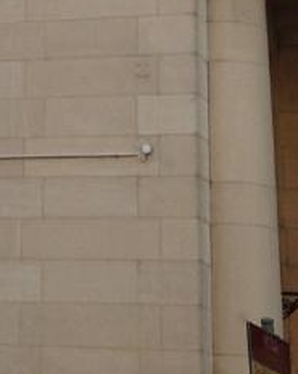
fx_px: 1966
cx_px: -158
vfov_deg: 10.3
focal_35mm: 178
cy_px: -274
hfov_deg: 8.5
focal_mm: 4.12
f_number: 2.4
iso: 50
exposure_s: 1/404
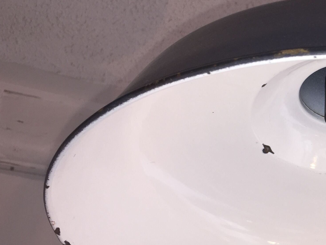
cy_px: 114
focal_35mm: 64
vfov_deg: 22.9
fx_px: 603
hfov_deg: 27.9
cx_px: 347
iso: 32
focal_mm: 4.15
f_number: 2.2
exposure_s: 1/62
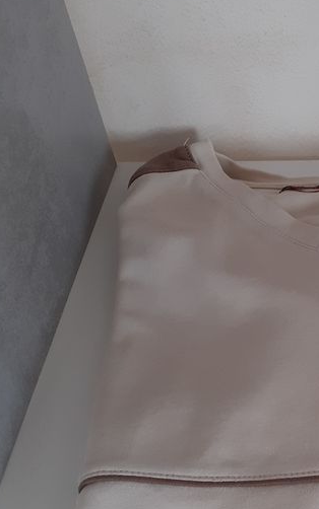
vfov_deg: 35.1
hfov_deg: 21.3
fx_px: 792
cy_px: 362
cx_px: 371
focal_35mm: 57
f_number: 1.9
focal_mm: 3.6
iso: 80
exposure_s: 1/100
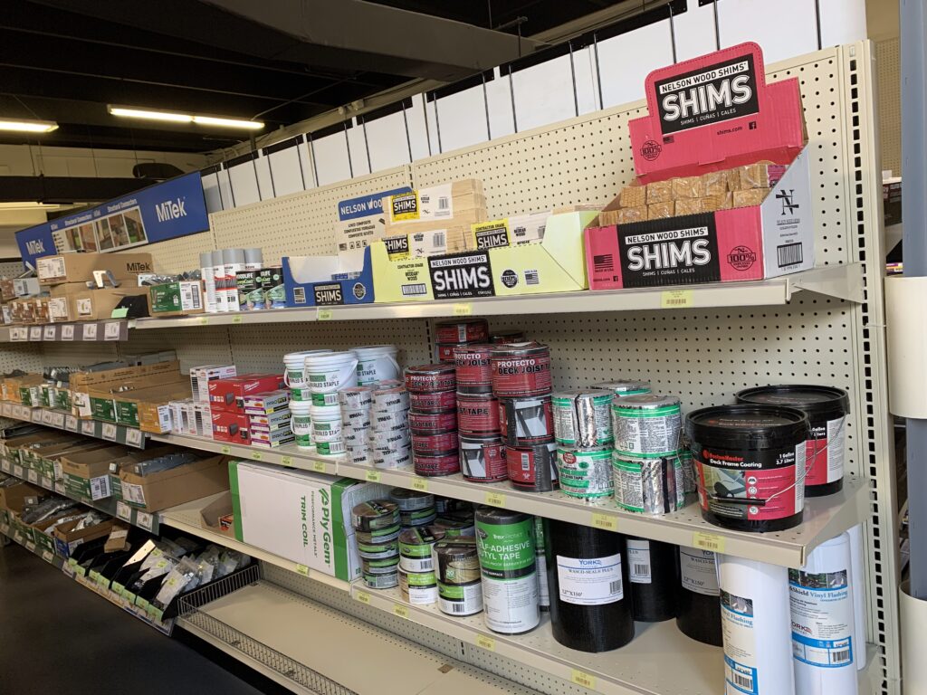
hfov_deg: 67.3
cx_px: 464
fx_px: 696
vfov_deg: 53.1
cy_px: 348
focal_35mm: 26
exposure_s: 1/60
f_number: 1.8
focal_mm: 4.25
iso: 64
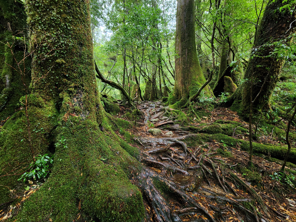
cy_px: 111
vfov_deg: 89.9
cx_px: 148
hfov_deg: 106.2
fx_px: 111
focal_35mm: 13
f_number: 2.2
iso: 200
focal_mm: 2.2
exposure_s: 1/60
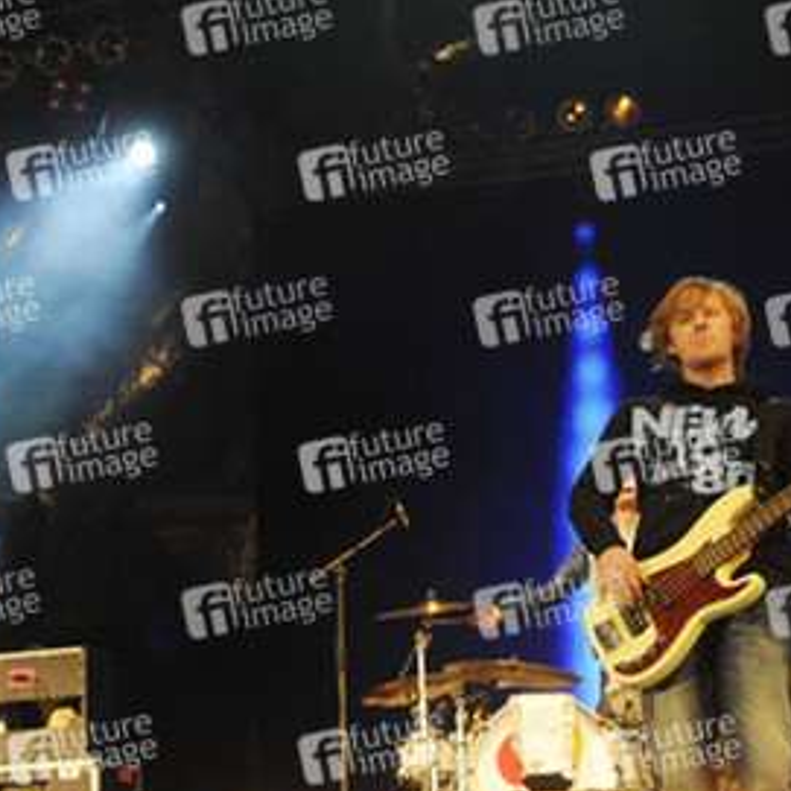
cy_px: 385
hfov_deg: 17.5
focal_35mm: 99
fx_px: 2559
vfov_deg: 17.6
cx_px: 296
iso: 3200
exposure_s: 1/200
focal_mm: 70
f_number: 6.3
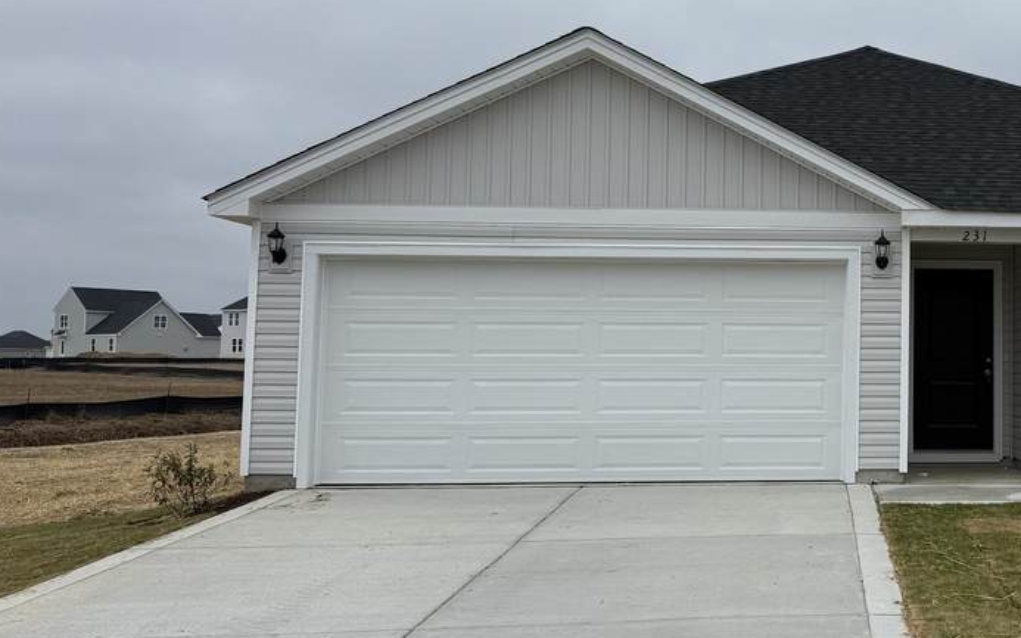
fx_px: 1308
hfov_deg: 39.7
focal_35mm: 47
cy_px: 255
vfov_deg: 27.4
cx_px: 911
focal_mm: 6.76
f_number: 1.78
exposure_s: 1/2299
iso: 80
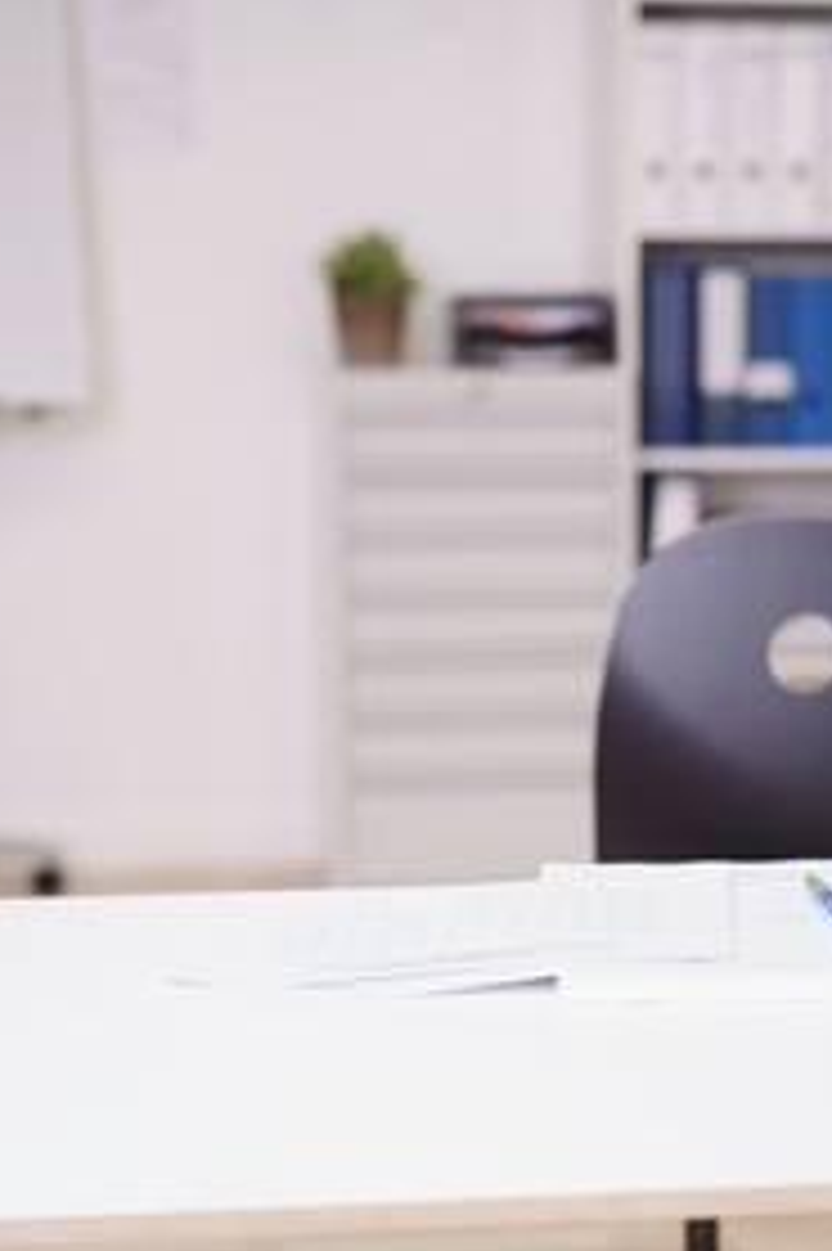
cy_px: 628
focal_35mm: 84
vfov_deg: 24.2
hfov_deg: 16.2
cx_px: 589
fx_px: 2915
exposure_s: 1/160
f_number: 2.5
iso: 100
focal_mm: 55
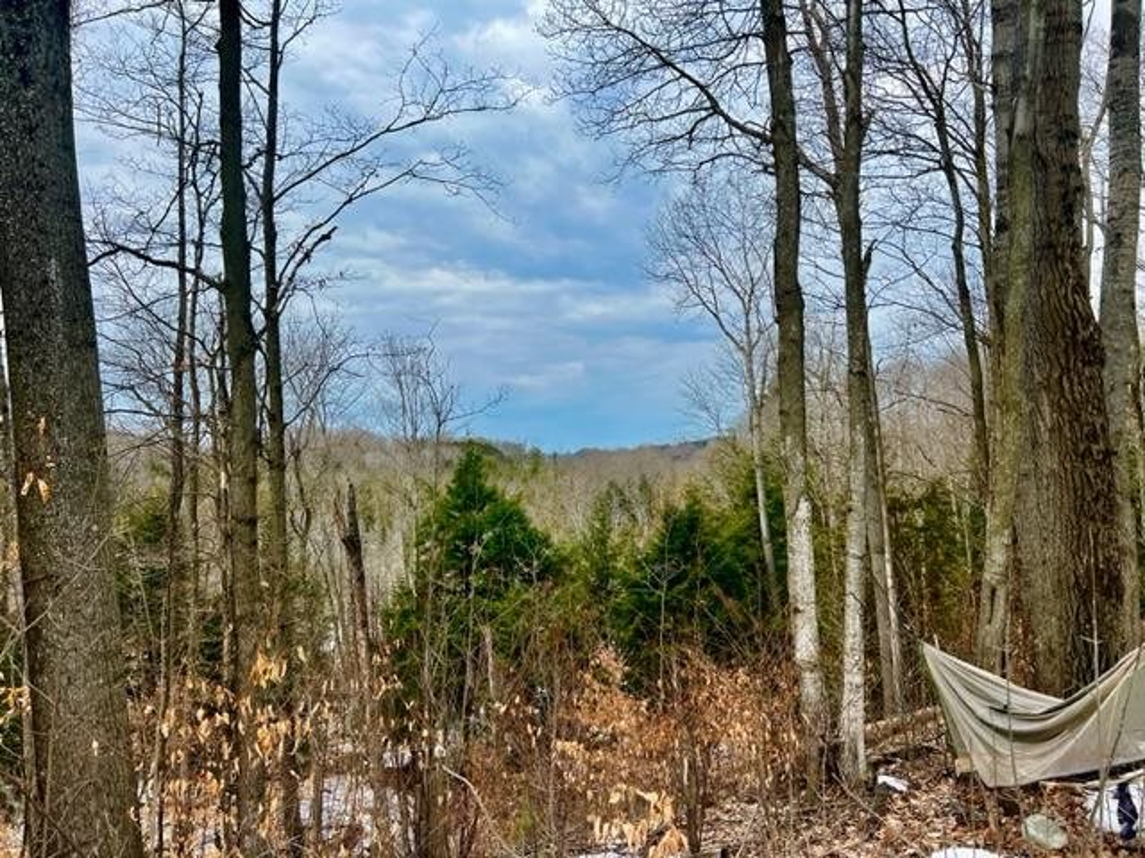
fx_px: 860
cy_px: 429
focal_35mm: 26
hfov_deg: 67.3
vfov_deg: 53.1
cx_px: 572
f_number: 1.5
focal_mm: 5.7
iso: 50
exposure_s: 1/3257
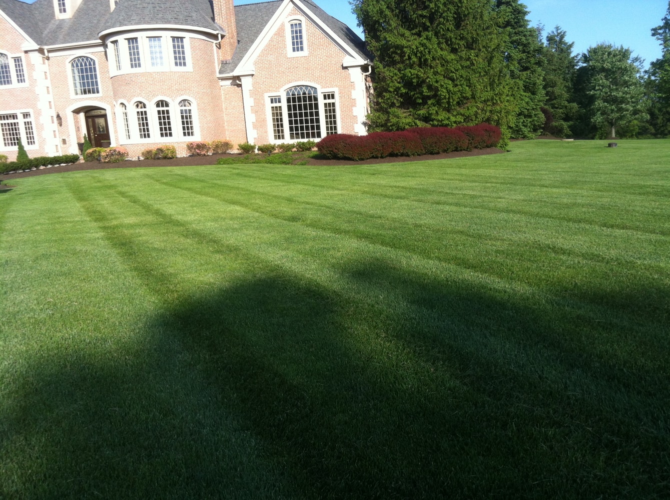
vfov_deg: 40.6
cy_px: 250
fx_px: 676
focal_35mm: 35
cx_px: 335
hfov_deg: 52.7
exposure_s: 1/736
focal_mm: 3.85
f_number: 2.8
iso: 80
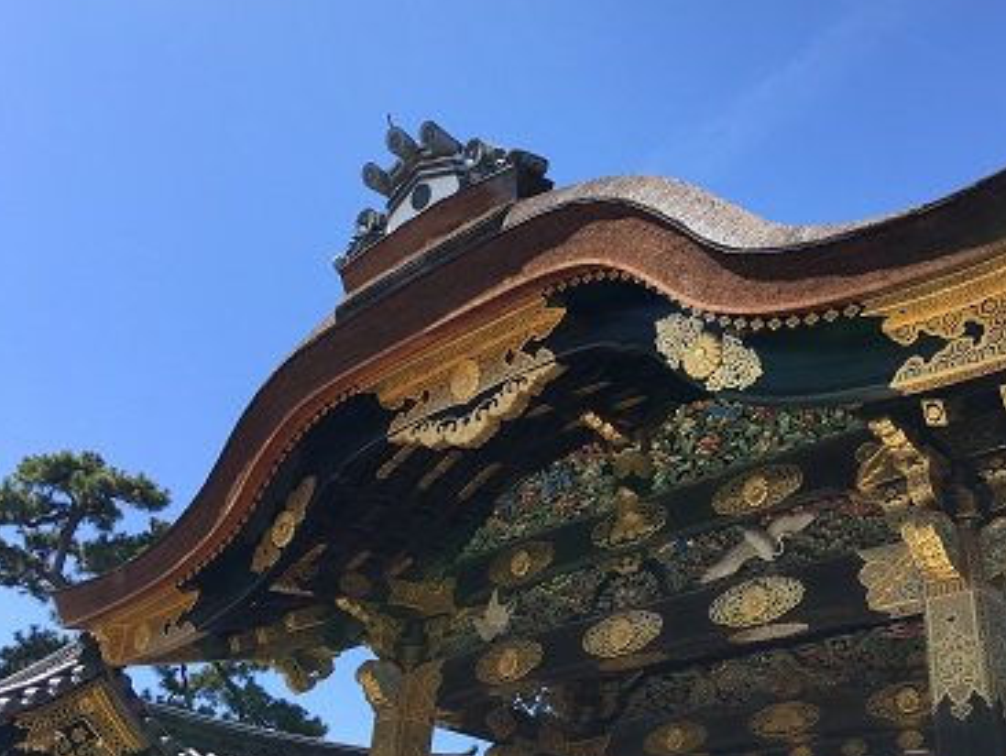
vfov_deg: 37.7
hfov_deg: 48.4
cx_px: 643
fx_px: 1105
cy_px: 407
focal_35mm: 38
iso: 25
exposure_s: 1/635
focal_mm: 4.15
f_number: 2.2
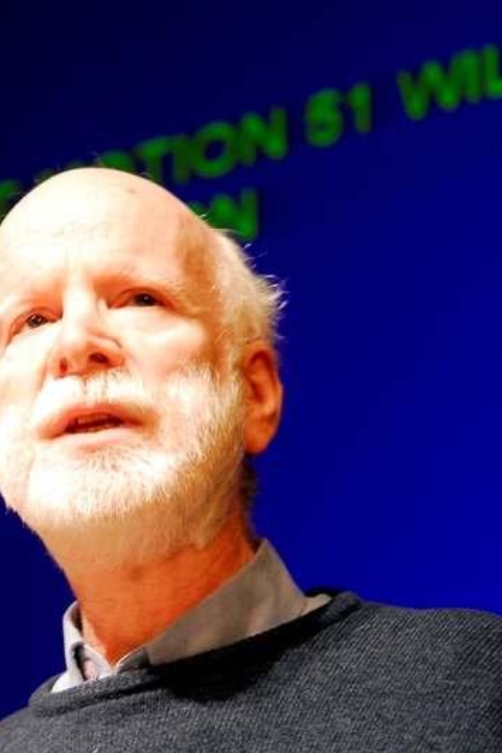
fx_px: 4013
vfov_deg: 10.7
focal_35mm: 192
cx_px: 52
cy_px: 376
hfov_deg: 7.1
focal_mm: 85
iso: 400
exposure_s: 1/30
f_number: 4.5
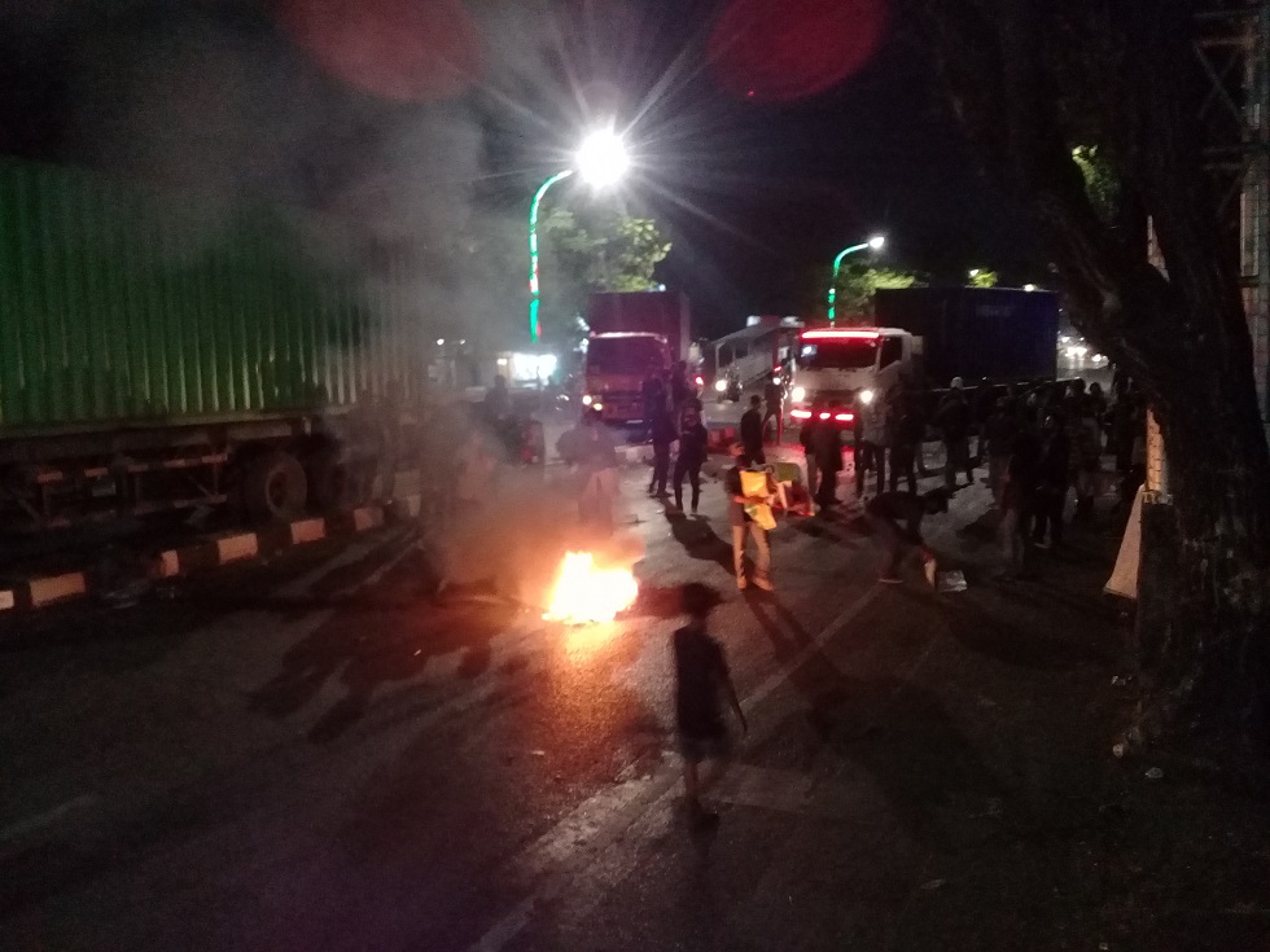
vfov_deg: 45.4
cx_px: 635
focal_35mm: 31
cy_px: 476
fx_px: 1137
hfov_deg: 58.4
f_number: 2.2
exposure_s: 1/15
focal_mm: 3.3
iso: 640
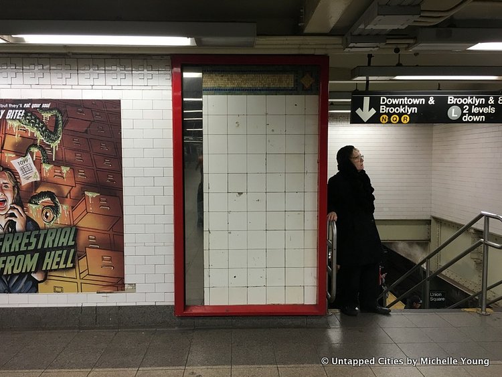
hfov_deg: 61.6
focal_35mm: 29
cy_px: 188
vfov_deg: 48.3
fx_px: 421
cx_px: 251
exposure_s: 1/30
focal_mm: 4.15
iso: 64
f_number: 2.2
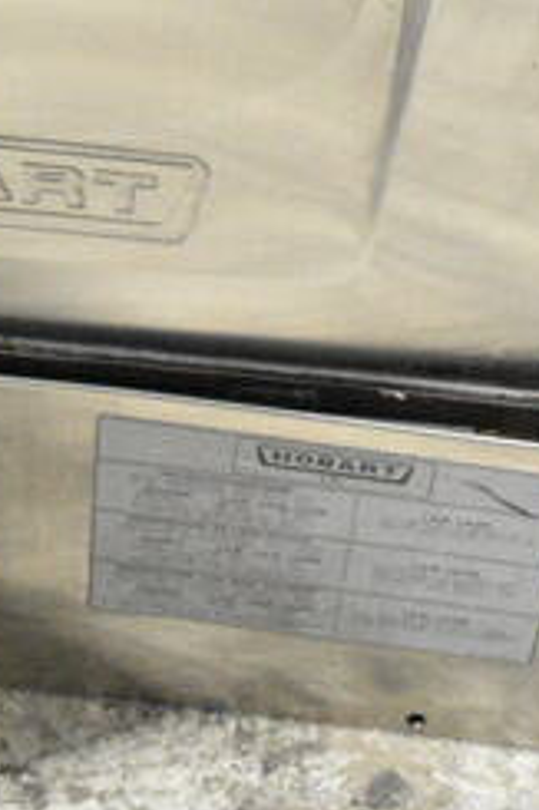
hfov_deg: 12.0
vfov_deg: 16.7
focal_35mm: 112
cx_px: -46
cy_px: -372
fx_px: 2519
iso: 6400
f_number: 5
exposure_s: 1/100
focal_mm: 20
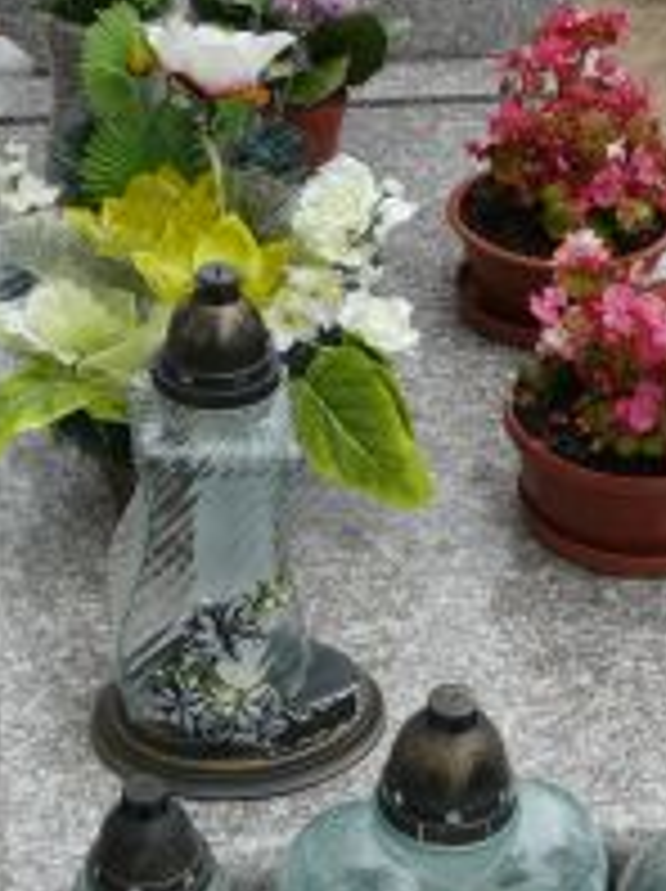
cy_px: 616
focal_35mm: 85
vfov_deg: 22.9
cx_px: 432
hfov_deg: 17.3
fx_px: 2185
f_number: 4.5
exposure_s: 1/200
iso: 100
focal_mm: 7.4
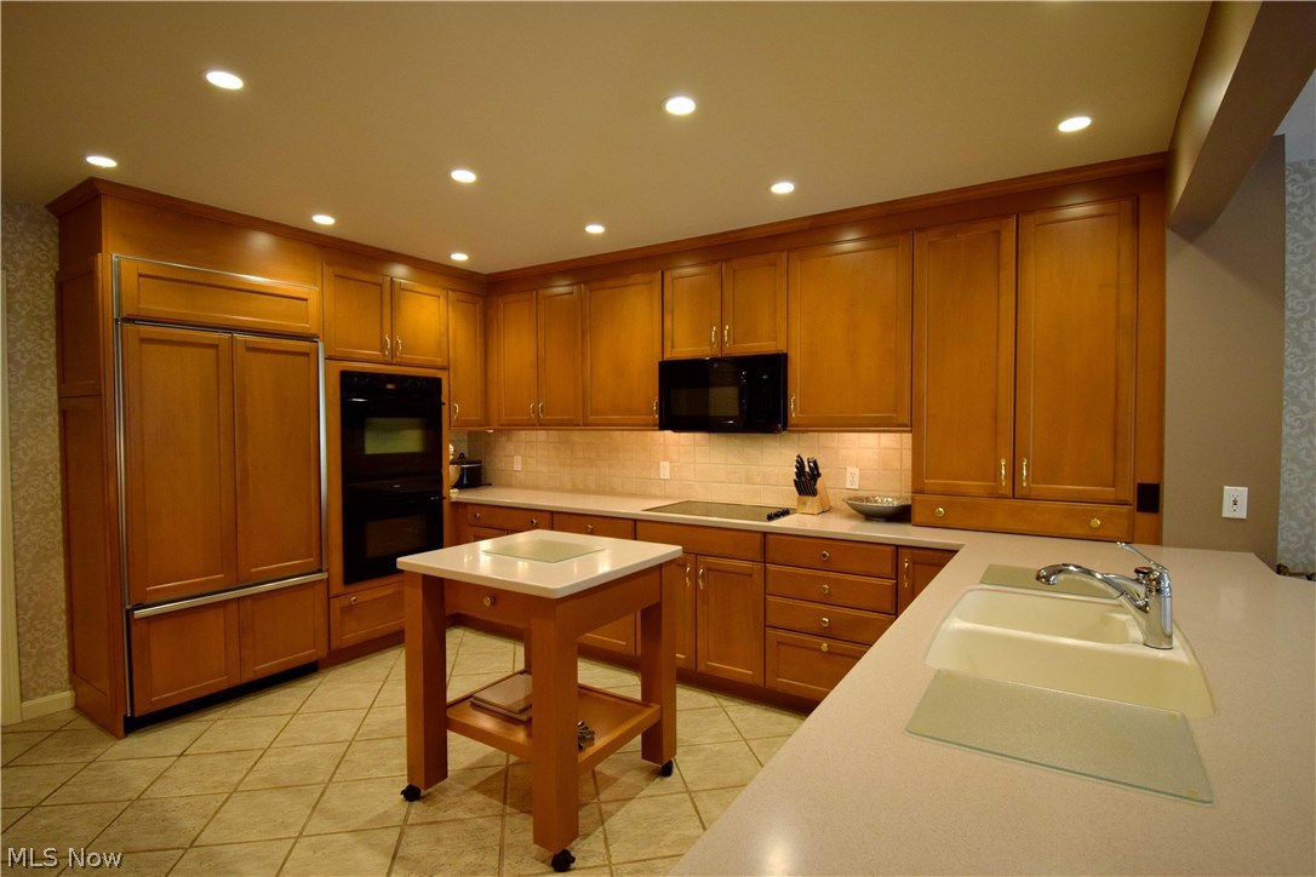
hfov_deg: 92.4
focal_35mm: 17
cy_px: 438
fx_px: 631
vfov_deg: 69.7
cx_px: 658
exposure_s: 1/60
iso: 1000
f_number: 4.8
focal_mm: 11.5
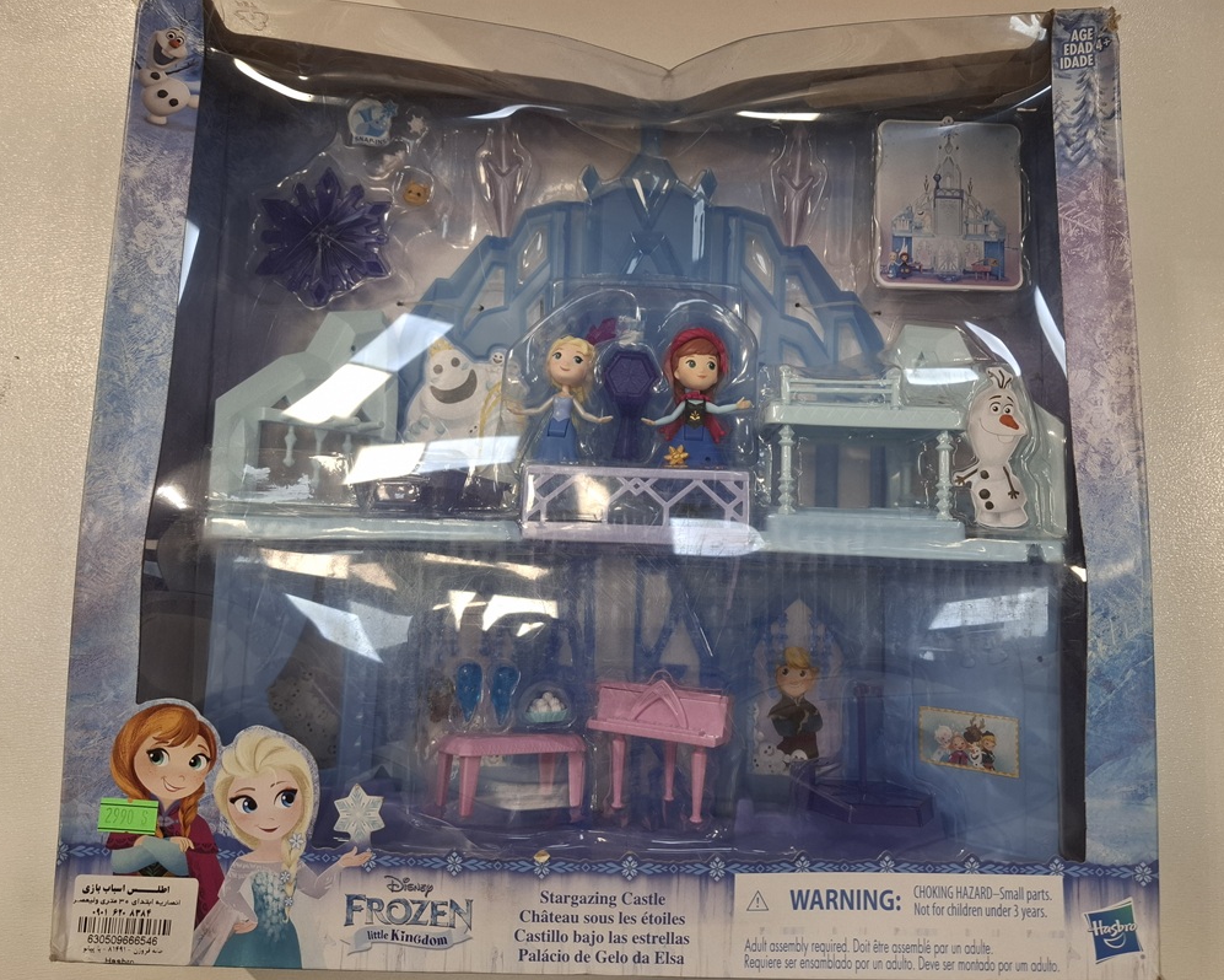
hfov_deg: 70.2
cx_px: 637
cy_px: 490
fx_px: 870
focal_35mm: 24
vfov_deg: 58.8
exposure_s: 1/100
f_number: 1.8
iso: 80
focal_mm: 5.54
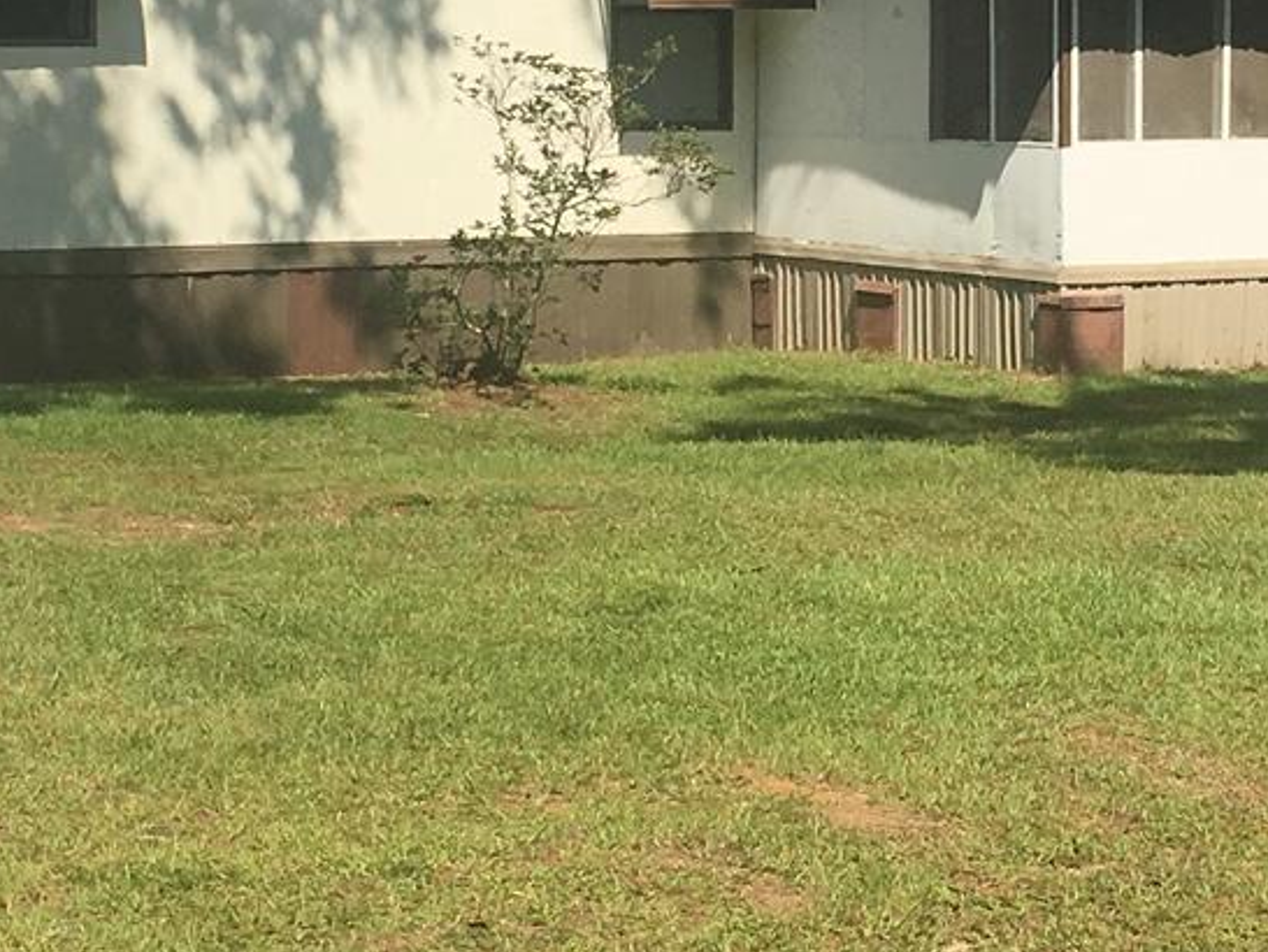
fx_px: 3921
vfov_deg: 13.8
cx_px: 755
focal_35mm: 107
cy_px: 151
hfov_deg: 18.4
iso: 25
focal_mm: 4.15
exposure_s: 1/1923
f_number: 2.2
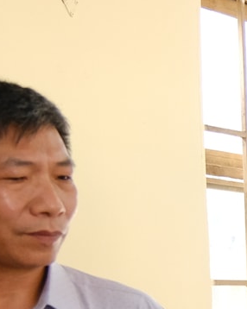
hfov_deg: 9.6
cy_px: 419
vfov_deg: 13.1
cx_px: 604
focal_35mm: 141
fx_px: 1290
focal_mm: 18.4
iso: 1250
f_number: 4
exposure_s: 1/125
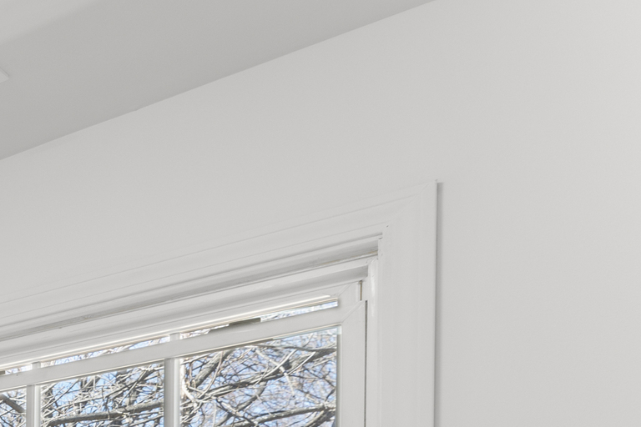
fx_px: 997
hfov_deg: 20.1
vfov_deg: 20.2
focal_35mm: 56
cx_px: -606
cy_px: 668
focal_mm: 14
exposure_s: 1/2
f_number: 8
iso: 100
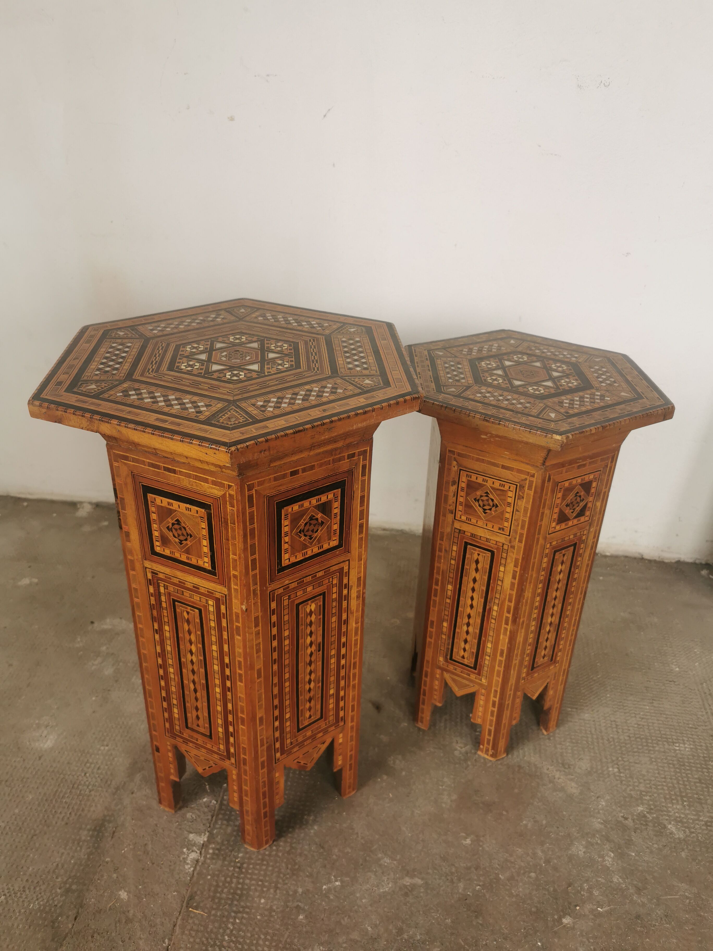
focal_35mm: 27
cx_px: 356
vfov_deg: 65.3
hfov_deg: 51.4
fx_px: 742
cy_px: 476
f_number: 1.6
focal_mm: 5.56
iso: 80
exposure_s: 1/100
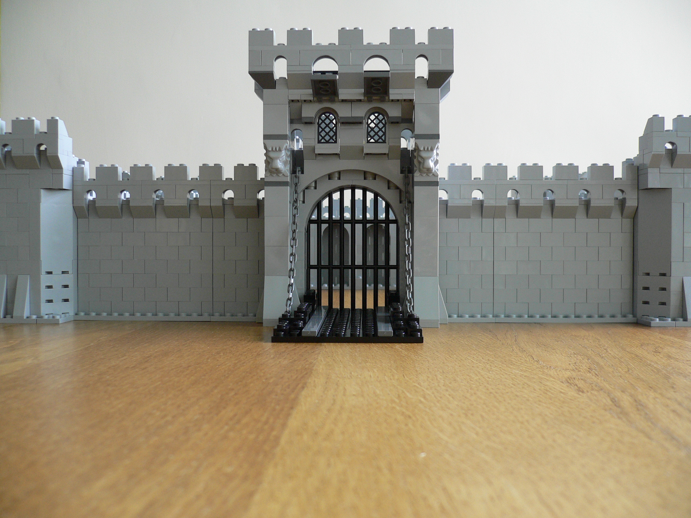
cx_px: 346
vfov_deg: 40.7
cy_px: 259
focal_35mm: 35
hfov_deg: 52.6
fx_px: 699
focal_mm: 5.8
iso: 100
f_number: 2.8
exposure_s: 1/20
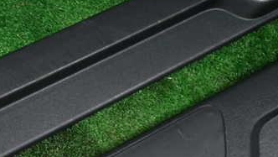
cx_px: 46
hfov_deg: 34.1
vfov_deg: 19.4
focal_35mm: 59
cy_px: 181
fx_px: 435
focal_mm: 5.4
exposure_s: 1/30
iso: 200
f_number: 2.3
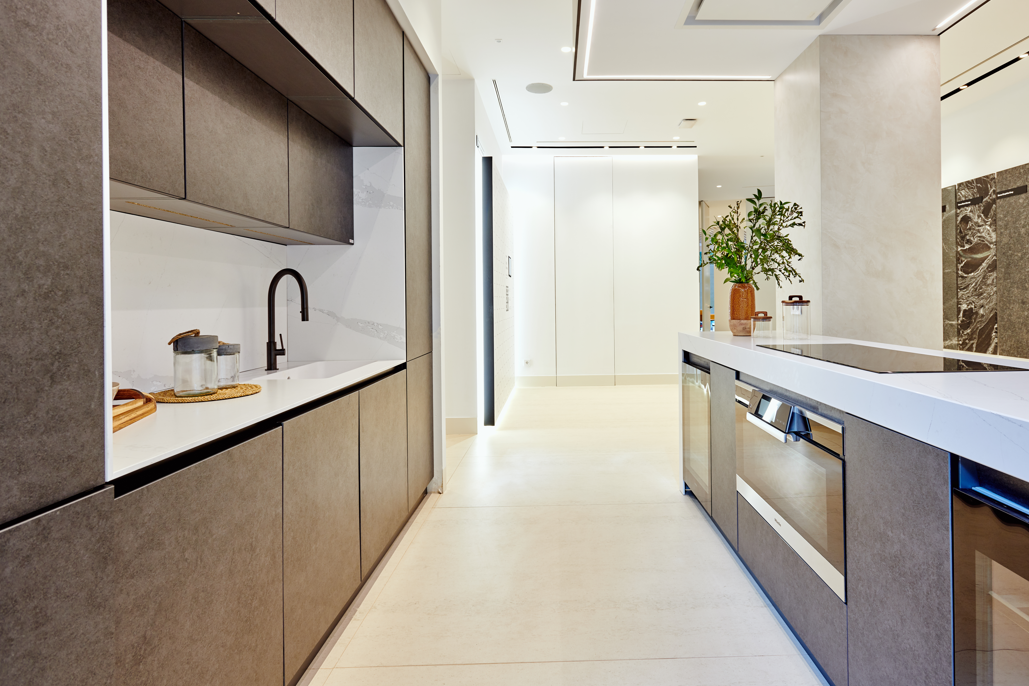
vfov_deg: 64.4
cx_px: 571
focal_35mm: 19
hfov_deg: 86.6
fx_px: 543
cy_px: 304
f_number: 9
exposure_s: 1/3
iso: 64
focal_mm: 17
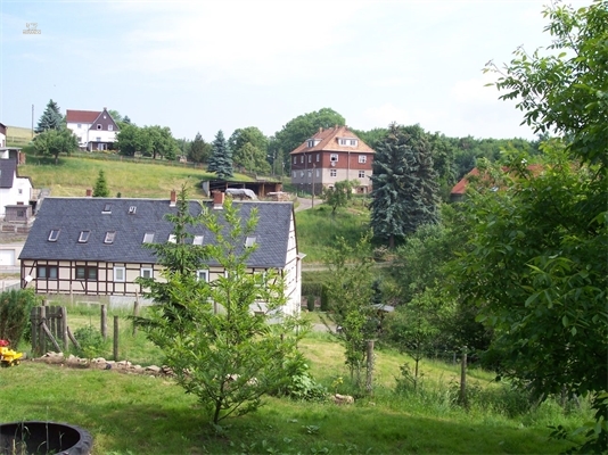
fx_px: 667
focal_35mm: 38
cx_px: 304
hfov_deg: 49.0
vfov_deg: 37.7
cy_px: 228
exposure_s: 1/350
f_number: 4.8
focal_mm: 8
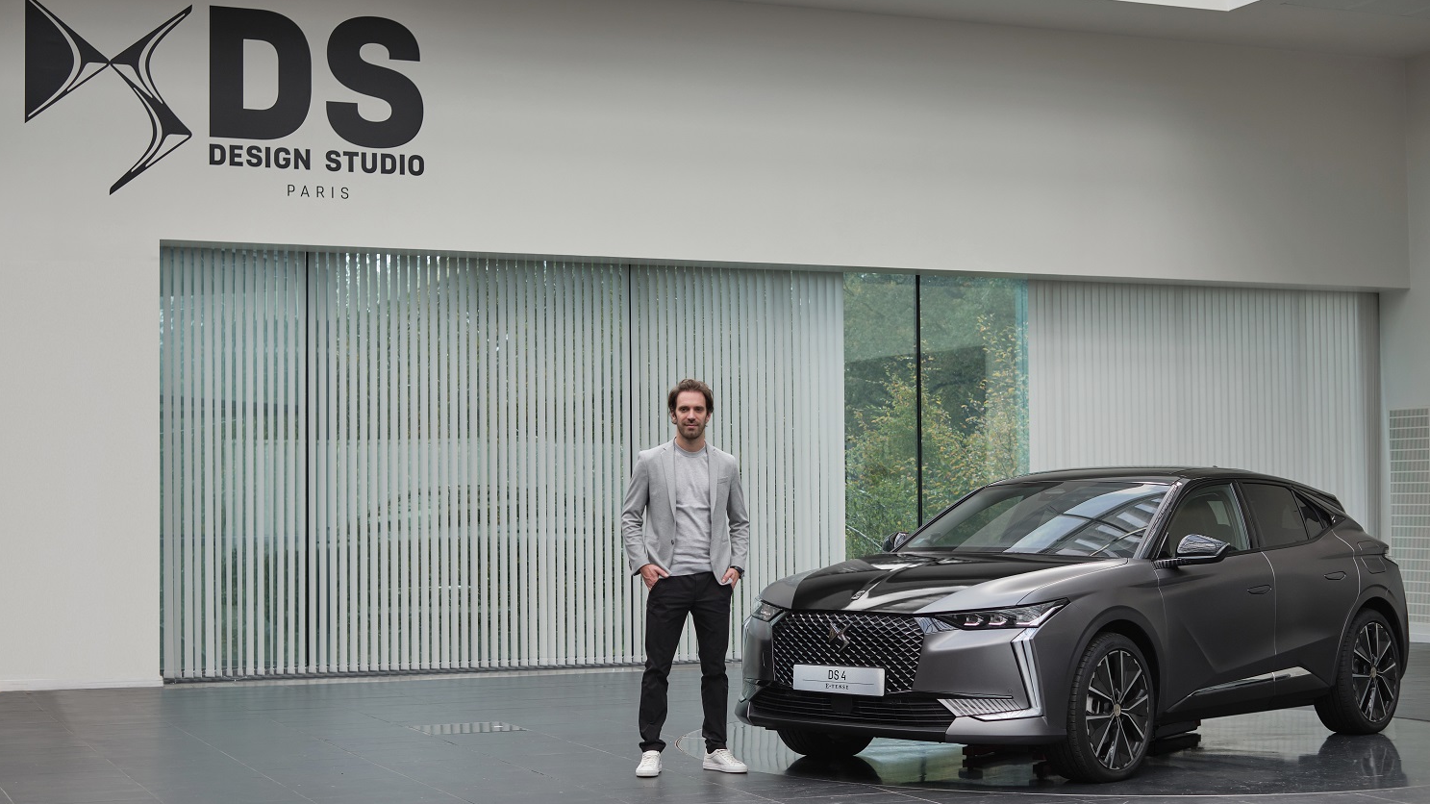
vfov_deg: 21.4
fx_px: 2123
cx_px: 711
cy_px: 416
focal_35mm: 56
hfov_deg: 37.2
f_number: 2.8
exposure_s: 1/250
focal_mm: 35
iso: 200
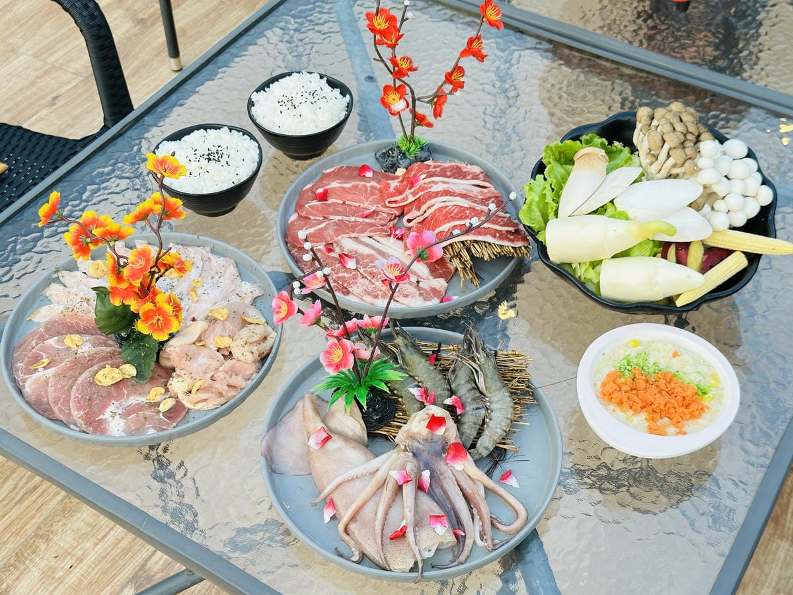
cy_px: 298
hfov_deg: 39.7
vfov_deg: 30.3
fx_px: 1100
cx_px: 396
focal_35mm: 48
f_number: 1.78
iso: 80
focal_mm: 6.86
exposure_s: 1/120
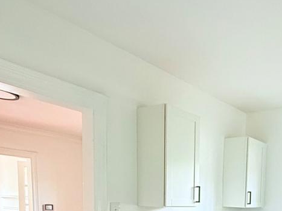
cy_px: 231
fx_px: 293
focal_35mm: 36
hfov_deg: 46.6
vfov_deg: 34.4
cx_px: 251
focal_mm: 2.22
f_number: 2.2
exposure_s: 1/60
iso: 400
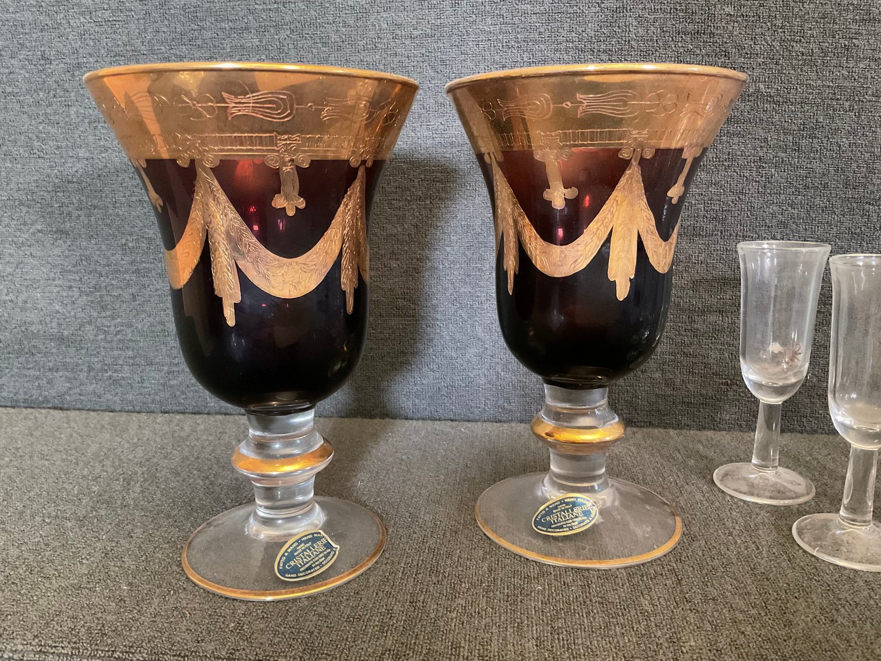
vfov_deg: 48.2
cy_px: 330
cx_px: 440
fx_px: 738
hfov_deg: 61.7
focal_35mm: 29
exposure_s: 1/30
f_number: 1.8
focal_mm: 3
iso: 500
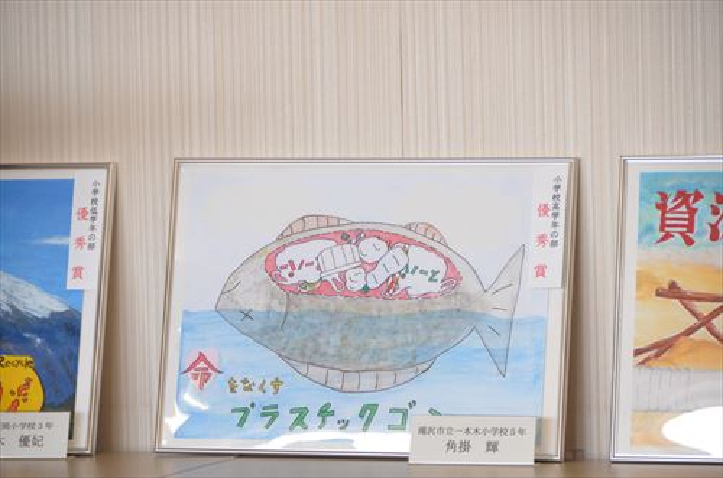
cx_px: 362
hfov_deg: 6.9
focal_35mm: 300
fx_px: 6012
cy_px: 239
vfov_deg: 4.6
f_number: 5.6
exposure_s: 1/640
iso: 3200
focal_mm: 200
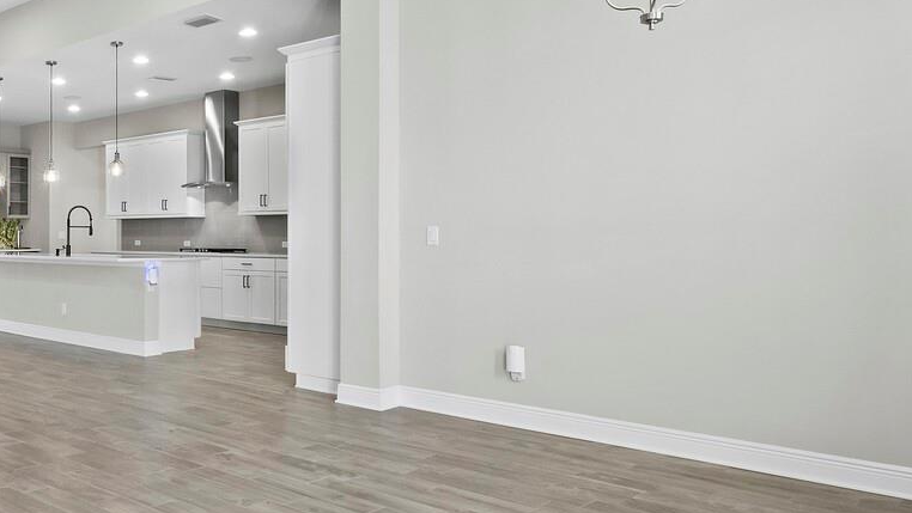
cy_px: 231
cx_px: 109
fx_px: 774
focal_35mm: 32
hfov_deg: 54.1
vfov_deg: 36.7
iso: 320
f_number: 10
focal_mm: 7
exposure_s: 1/2.5
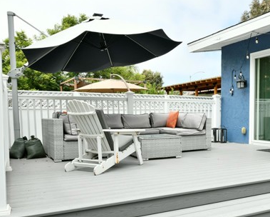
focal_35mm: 38
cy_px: 133
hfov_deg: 46.6
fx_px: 304
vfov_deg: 39.0
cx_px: 194
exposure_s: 1/25
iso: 100
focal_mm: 24
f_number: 16
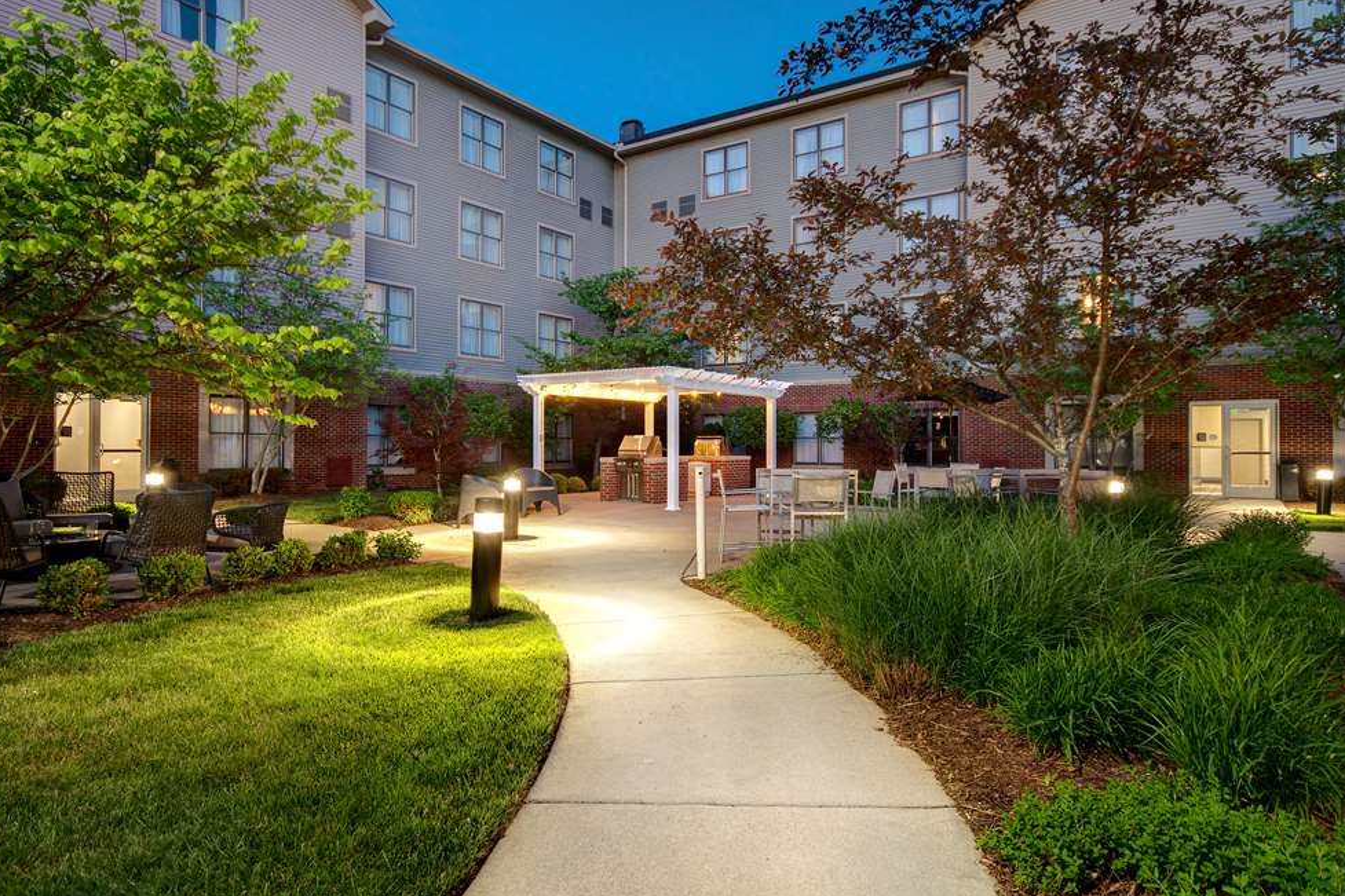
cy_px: 467
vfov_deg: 57.2
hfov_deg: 78.6
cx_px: 645
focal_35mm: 22
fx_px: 822
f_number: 7.1
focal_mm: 14
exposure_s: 1/2
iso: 250
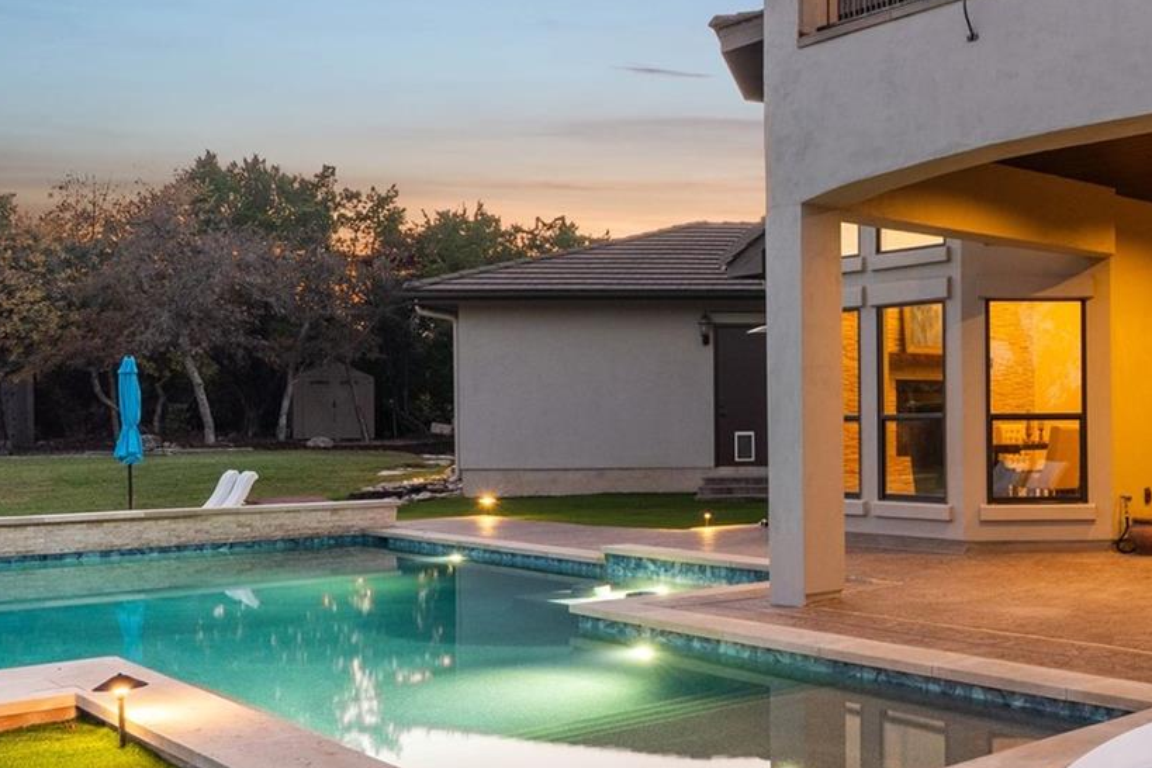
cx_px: 1020
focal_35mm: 40
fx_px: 1280
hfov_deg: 44.4
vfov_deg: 33.4
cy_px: 411
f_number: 8
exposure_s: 1
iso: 640
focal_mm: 16
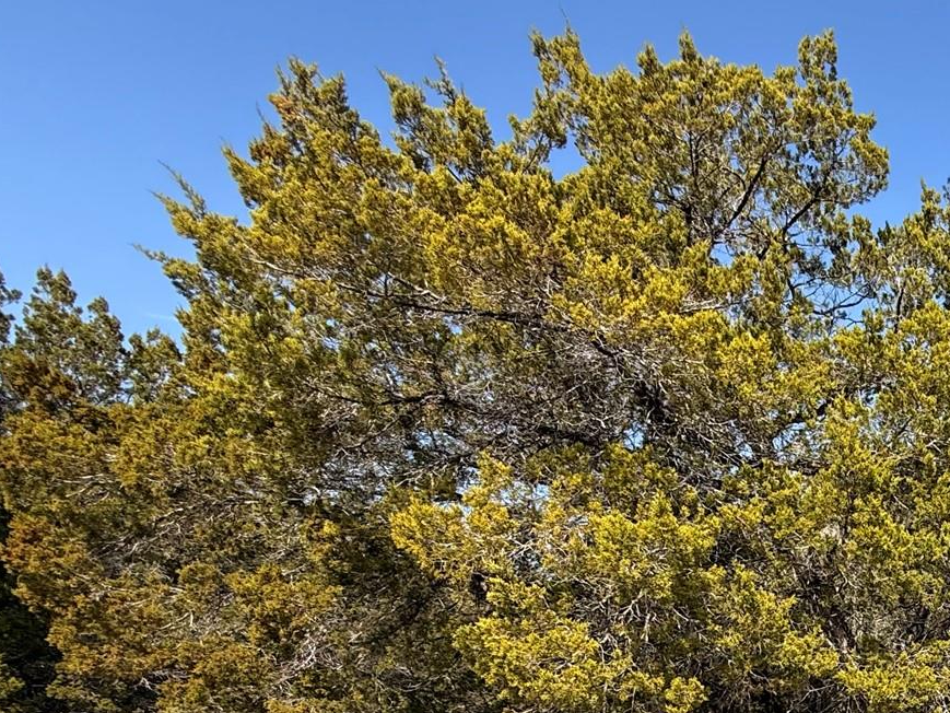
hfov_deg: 44.4
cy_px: 665
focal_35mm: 33
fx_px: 906
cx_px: 1008
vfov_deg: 39.3
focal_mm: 2.22
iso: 50
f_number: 2.2
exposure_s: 1/1033
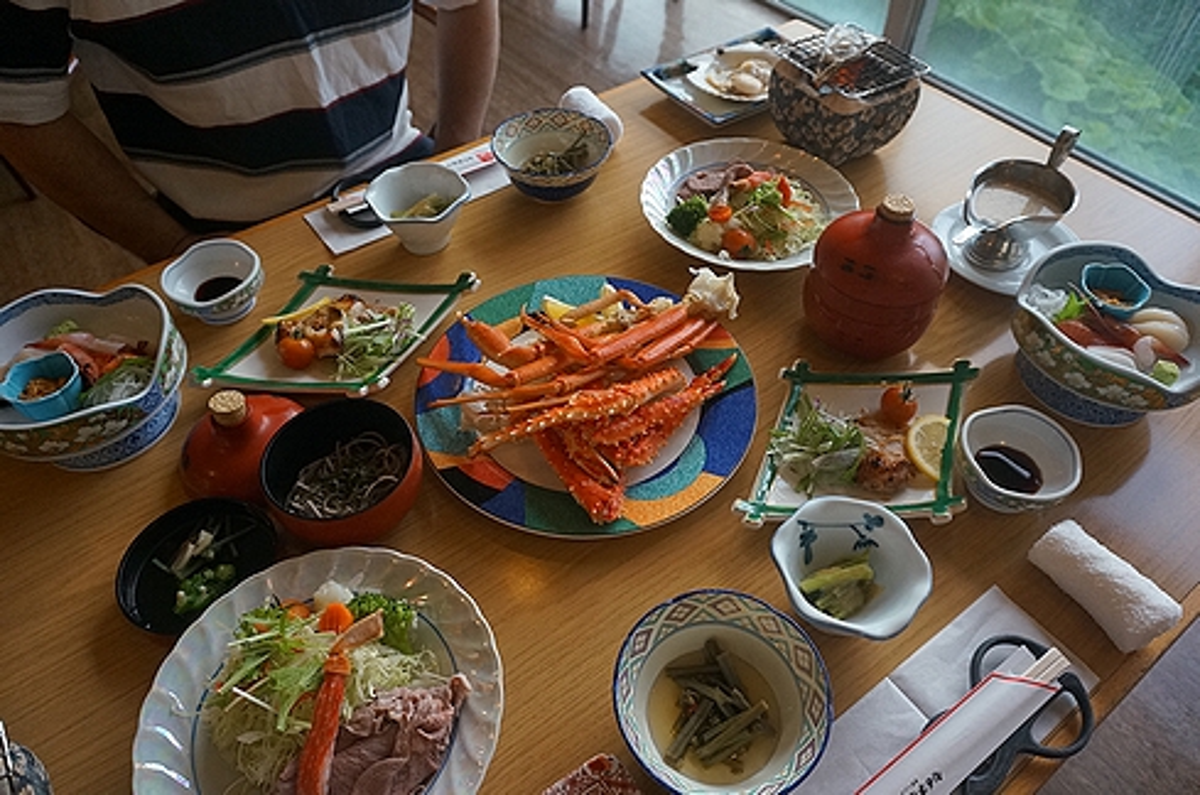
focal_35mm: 24
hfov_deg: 73.8
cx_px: 600
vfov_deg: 52.9
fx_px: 798
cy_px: 398
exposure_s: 1/160
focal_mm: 16
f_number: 4
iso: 1250
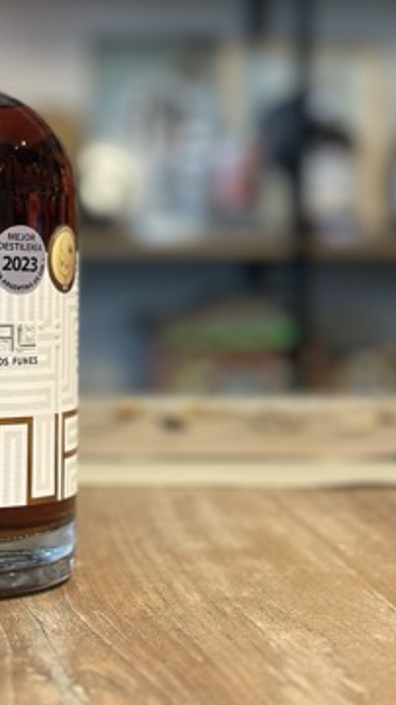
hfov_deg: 12.7
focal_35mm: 93
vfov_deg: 22.9
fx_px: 1739
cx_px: -45
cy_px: 286
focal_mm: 6.86
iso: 64
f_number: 1.78
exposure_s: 1/50
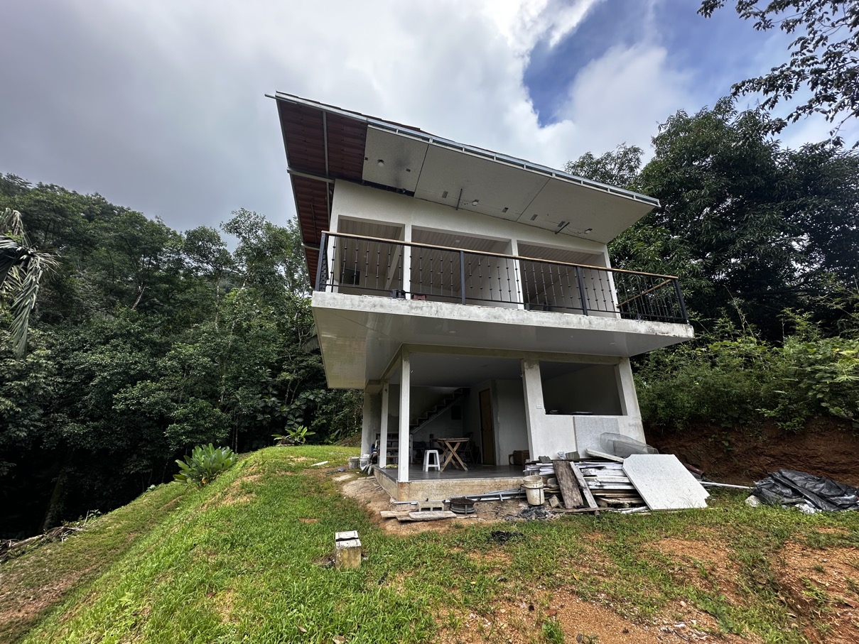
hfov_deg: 102.1
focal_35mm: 14
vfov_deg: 85.7
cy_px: 322
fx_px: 347
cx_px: 430
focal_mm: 2.22
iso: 40
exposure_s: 1/280
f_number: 2.2
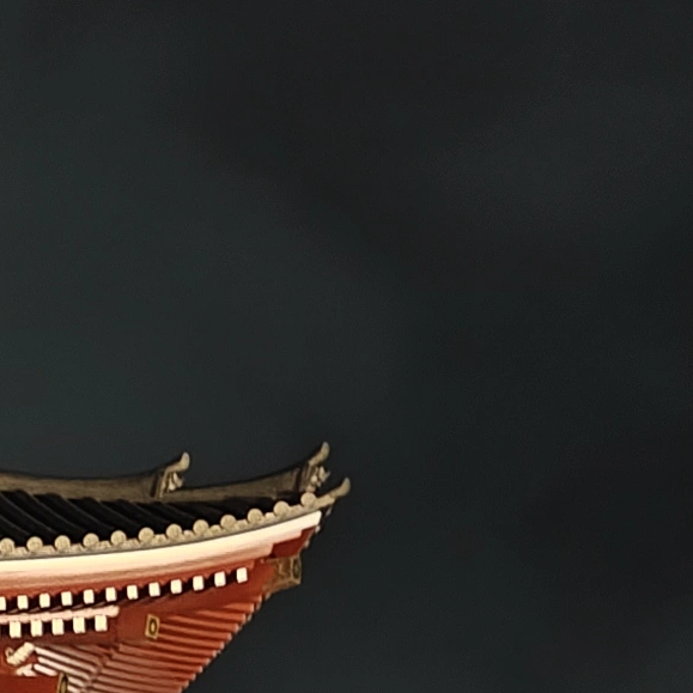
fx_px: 3397
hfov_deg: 10.4
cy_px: 798
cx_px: -846
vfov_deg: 11.4
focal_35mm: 150
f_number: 1.8
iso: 2500
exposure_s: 1/20
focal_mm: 5.59
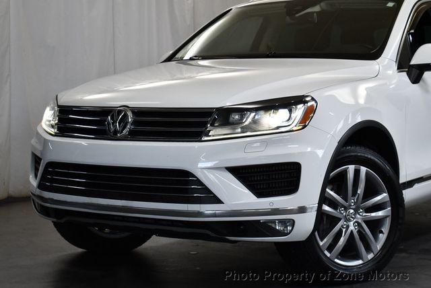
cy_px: 144
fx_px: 911
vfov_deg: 18.0
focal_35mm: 76
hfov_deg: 26.6
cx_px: 216
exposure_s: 1/250
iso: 640
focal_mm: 38
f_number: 4.8
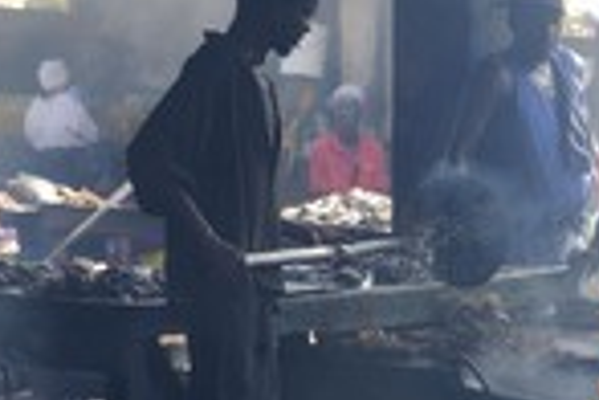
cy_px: 396
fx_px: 2379
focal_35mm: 143
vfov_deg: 9.5
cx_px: 791
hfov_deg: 13.8
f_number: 8
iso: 400
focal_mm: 50
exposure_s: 1/125
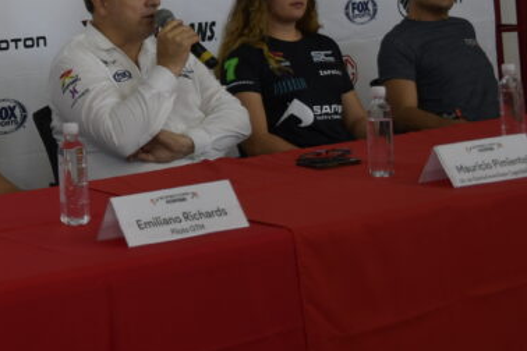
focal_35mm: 92
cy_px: -38
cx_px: -141
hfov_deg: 20.4
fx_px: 1347
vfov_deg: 14.5
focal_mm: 23
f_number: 3.8
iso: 200
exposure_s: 1/160
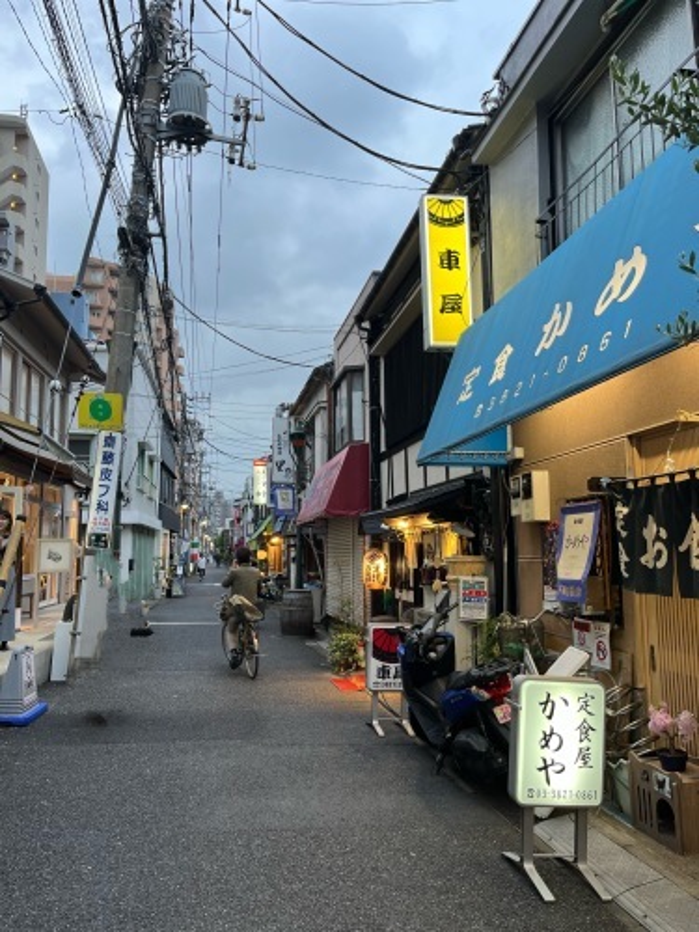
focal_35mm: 26
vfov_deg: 67.3
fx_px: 700
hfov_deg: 53.1
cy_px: 466
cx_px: 350
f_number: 1.6
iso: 100
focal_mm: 5.1
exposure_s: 1/50
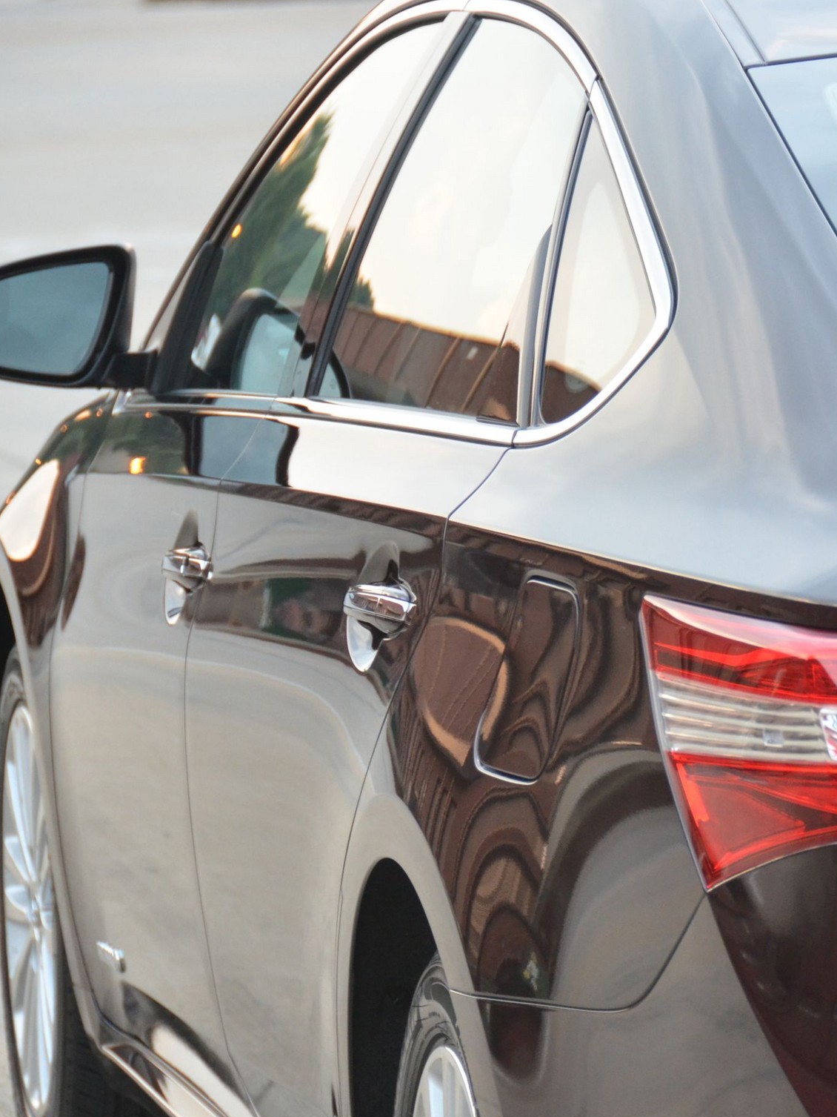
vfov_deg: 7.9
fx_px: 8087
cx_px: 742
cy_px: 602
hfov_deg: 5.9
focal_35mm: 251
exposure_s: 1/200
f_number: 5.3
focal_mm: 105
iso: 1600
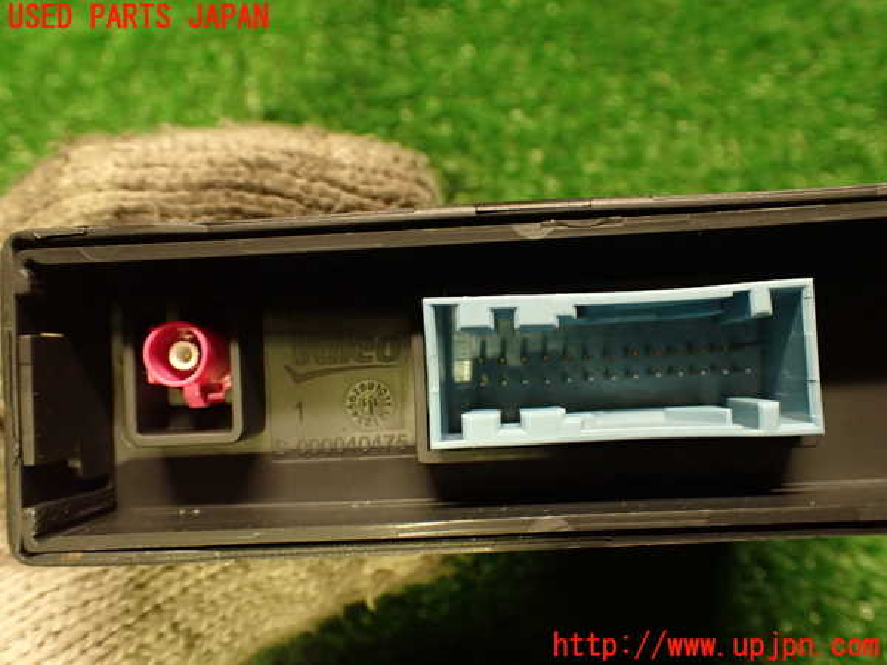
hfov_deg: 56.8
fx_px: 820
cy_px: 332
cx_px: 444
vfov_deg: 44.2
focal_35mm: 32
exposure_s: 1/30
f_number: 2.4
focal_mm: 5.79
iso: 640
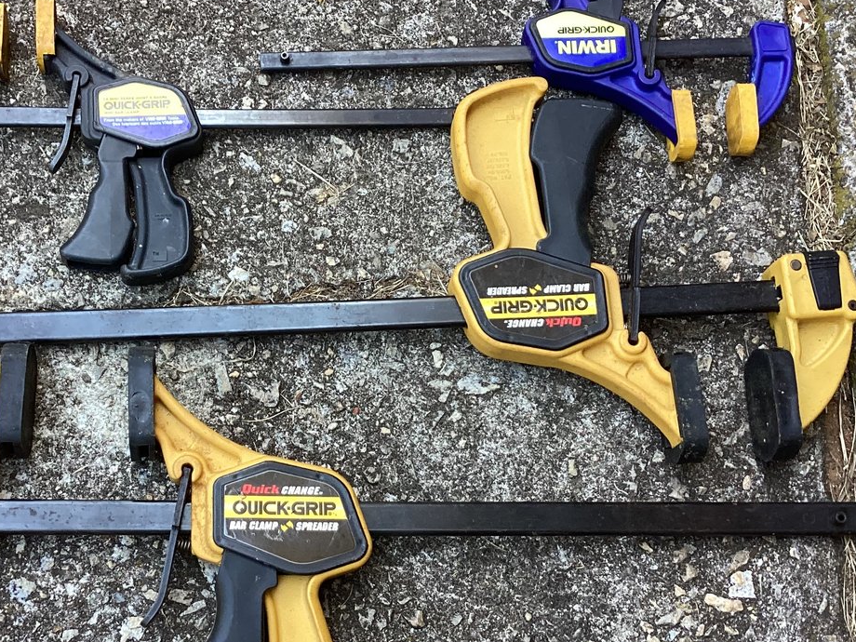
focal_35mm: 51
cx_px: 327
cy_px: 365
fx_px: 1261
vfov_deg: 28.5
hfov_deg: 37.3
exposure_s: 1/120
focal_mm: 3.3
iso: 64
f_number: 2.4
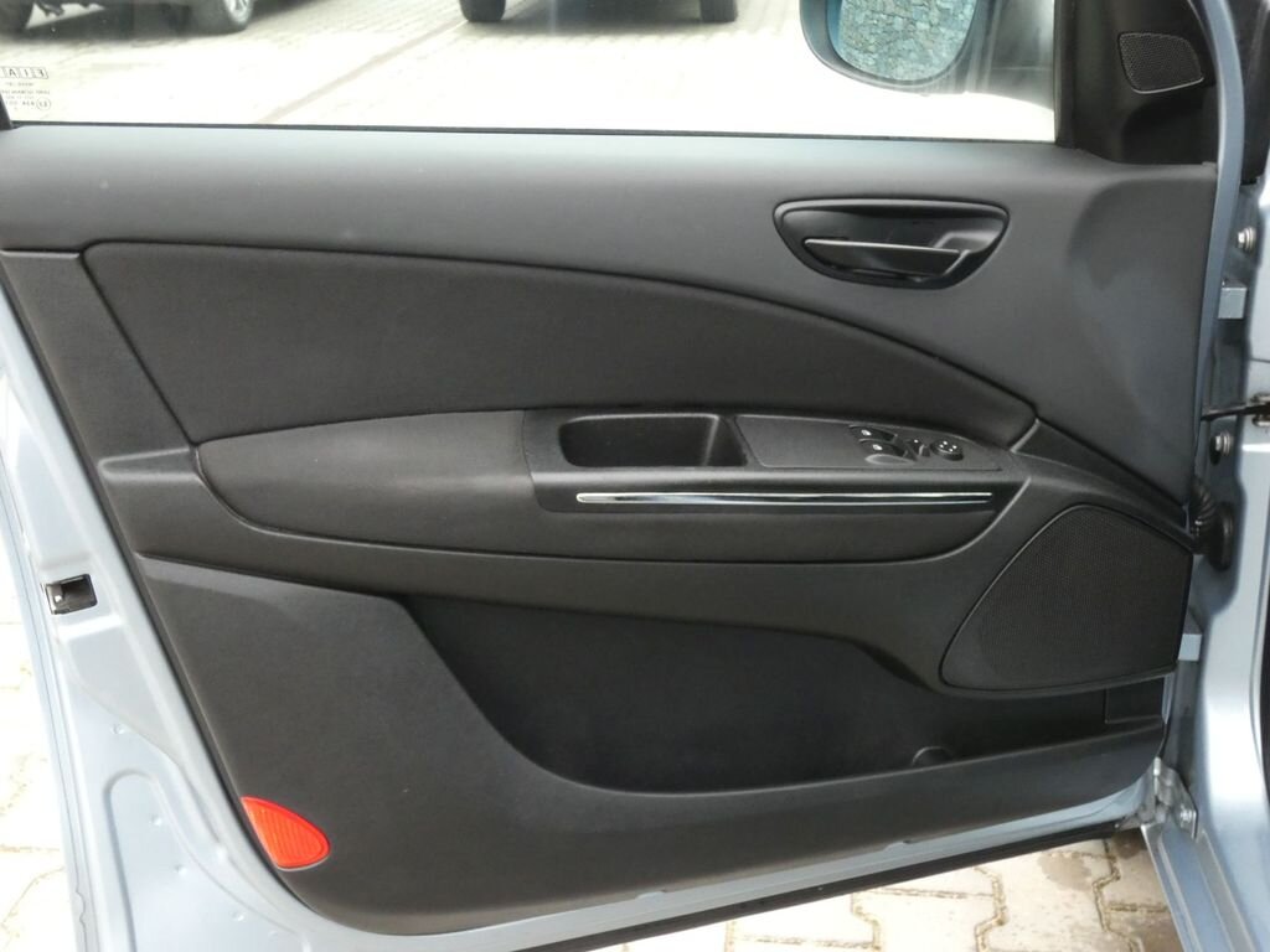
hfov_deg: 43.9
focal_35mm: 43
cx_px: 635
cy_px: 476
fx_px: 1578
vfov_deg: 33.6
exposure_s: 1/80
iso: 640
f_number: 5
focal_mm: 7.8
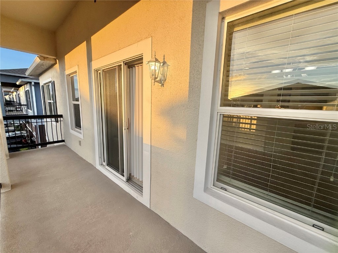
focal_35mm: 14
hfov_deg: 102.1
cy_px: 126
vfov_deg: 85.7
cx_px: 169
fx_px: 137
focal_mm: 2.22
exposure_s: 1/390
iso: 50
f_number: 2.2
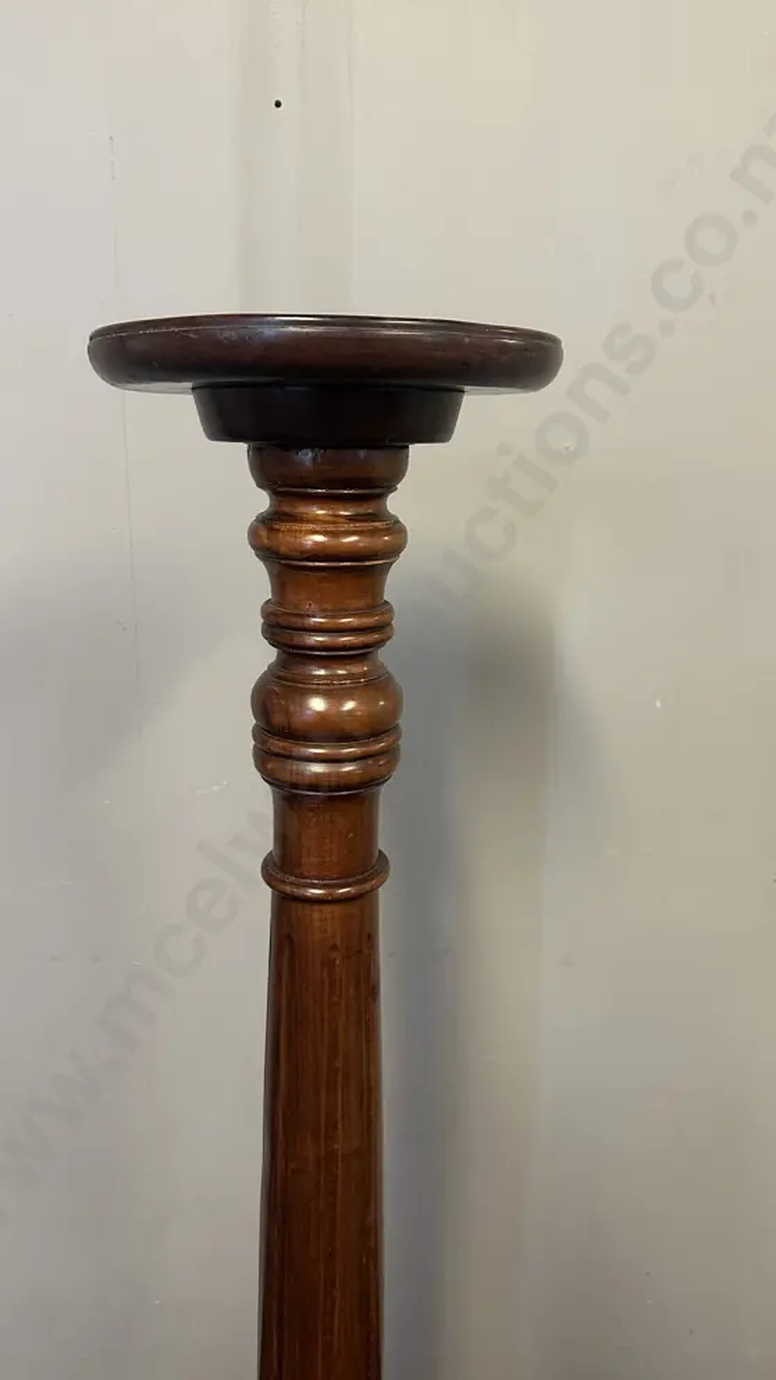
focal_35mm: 27
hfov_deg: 42.9
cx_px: 378
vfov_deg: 69.9
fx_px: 988
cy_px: 682
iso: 250
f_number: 1.78
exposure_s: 1/50
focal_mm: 6.86
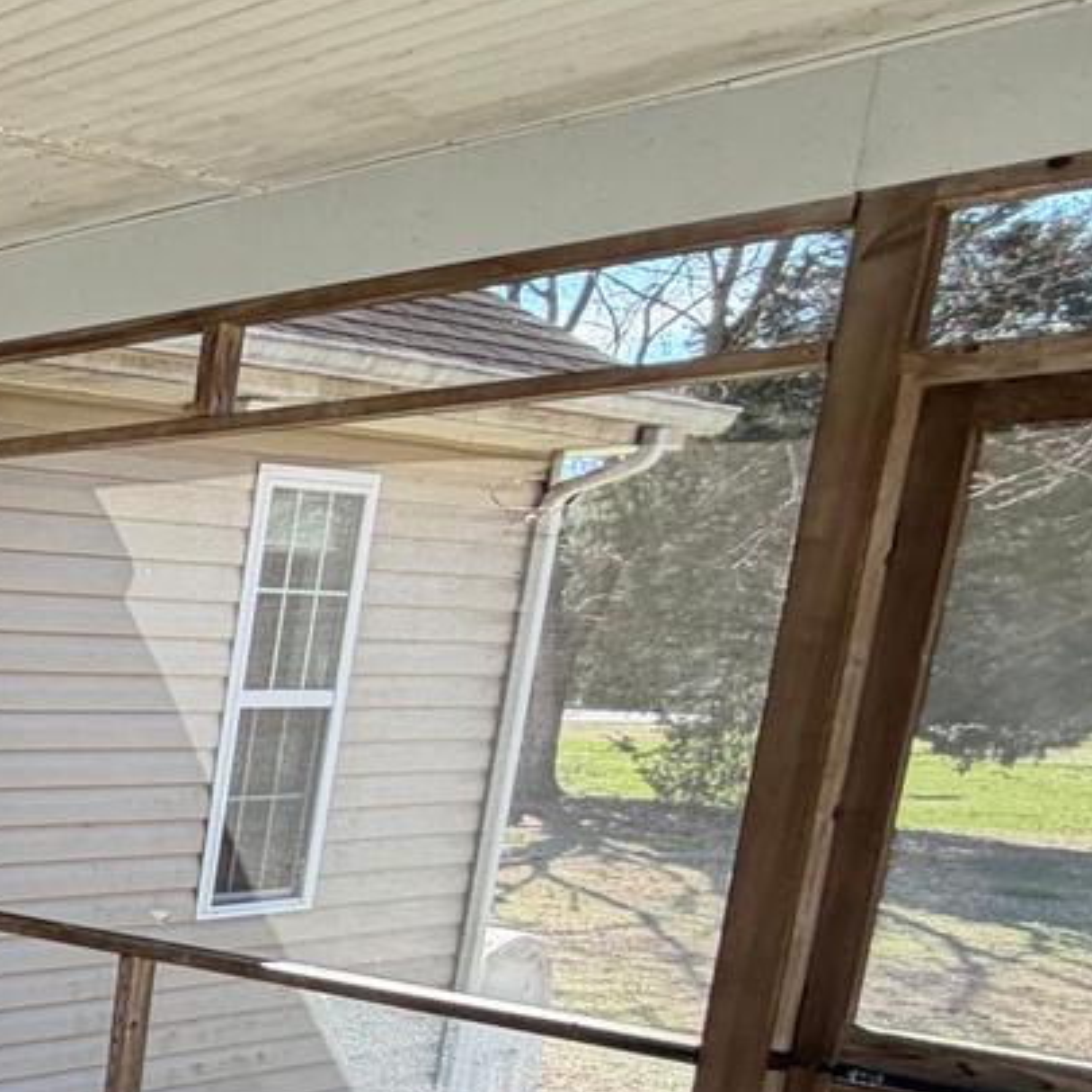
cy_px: 903
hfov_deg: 22.8
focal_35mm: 44
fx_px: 1570
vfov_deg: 36.8
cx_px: -839
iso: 50
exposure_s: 1/182
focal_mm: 2.22
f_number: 2.2
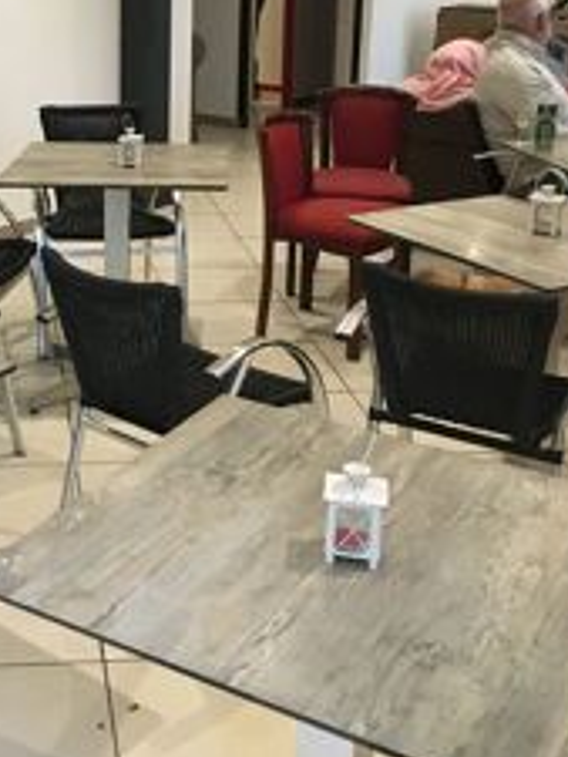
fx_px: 1202
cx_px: 81
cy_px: 200
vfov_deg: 34.3
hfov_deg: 25.9
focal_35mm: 55
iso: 250
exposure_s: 1/17
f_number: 2.2
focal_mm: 4.15
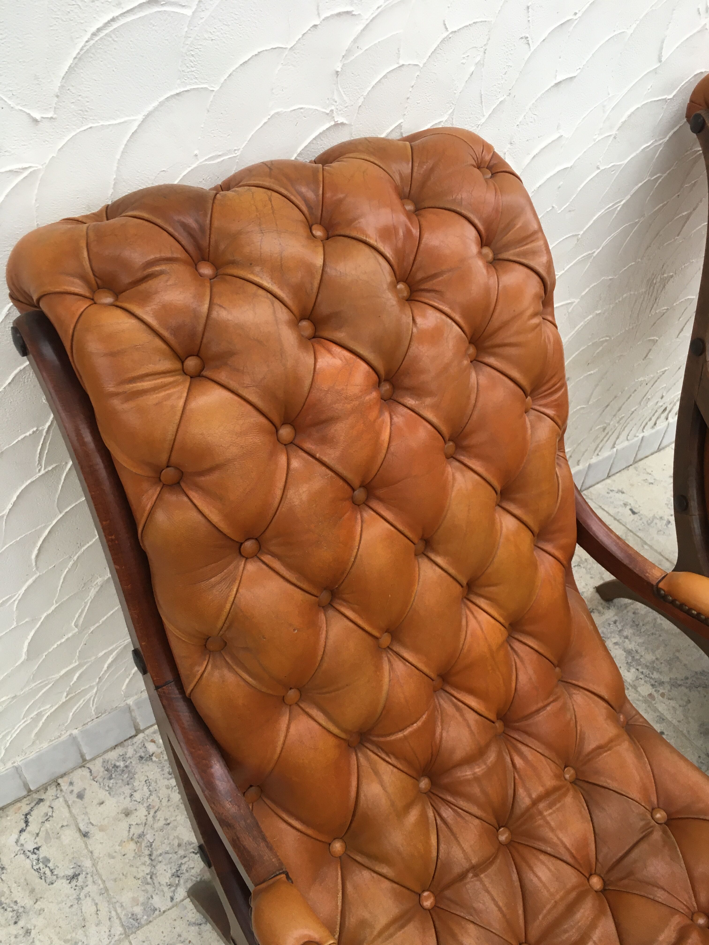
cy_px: 472
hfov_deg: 48.2
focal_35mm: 29
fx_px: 792
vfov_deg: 61.7
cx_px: 354
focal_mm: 4.15
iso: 40
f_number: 2.2
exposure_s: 1/33
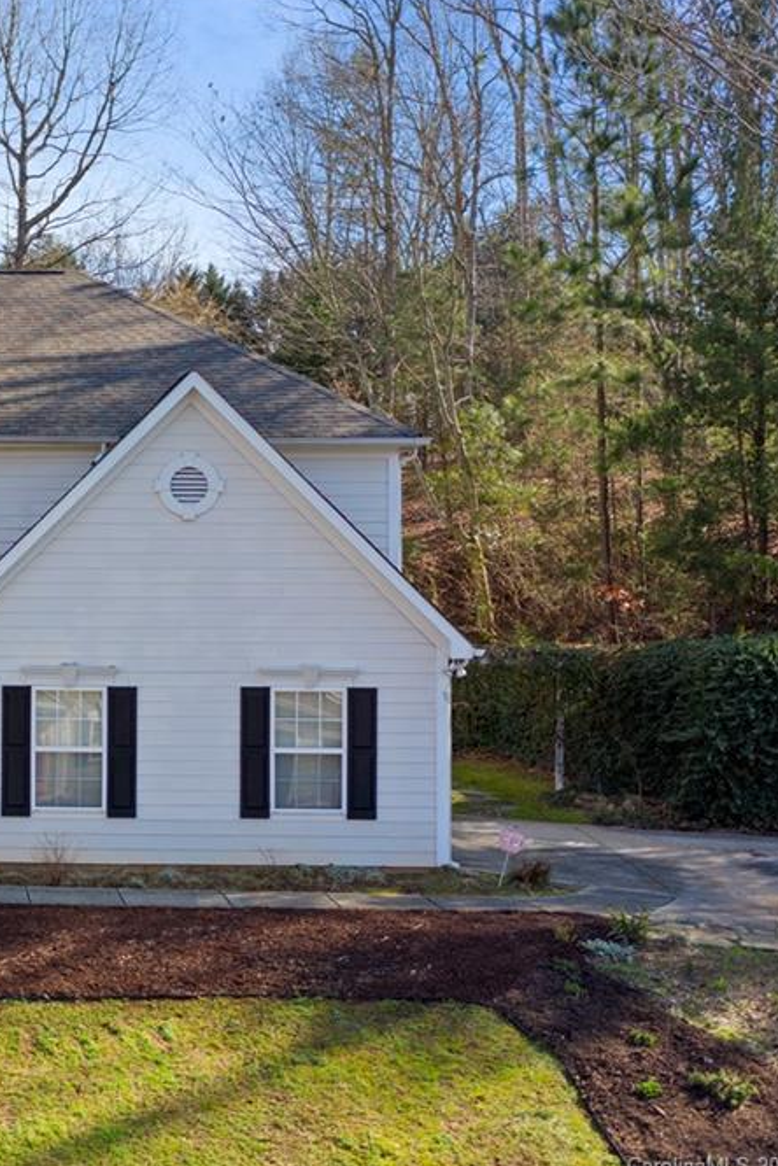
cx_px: -81
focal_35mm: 43
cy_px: 586
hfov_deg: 28.3
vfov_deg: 45.4
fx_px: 1394
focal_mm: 10.26
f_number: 2.8
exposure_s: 1/5
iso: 100
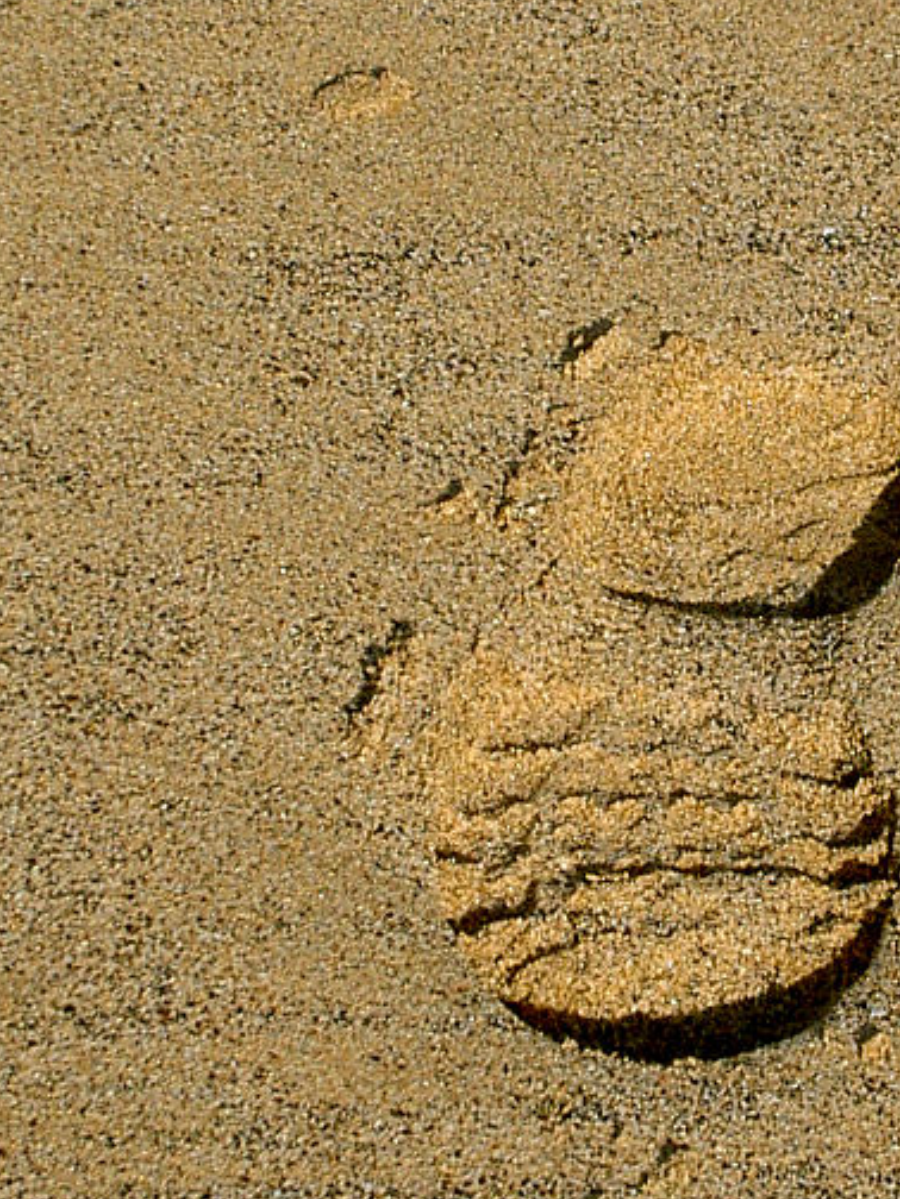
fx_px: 8424
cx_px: 971
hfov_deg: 6.1
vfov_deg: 8.1
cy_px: -24
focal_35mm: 243
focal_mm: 16.8
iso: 50
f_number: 4.9
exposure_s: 1/500
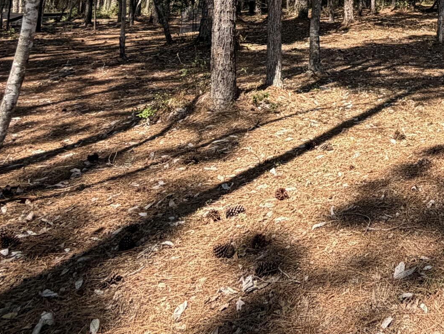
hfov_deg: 39.7
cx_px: 468
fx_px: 513
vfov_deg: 30.1
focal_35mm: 40
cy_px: -77
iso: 40
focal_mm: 2.22
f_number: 2.2
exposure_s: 1/518
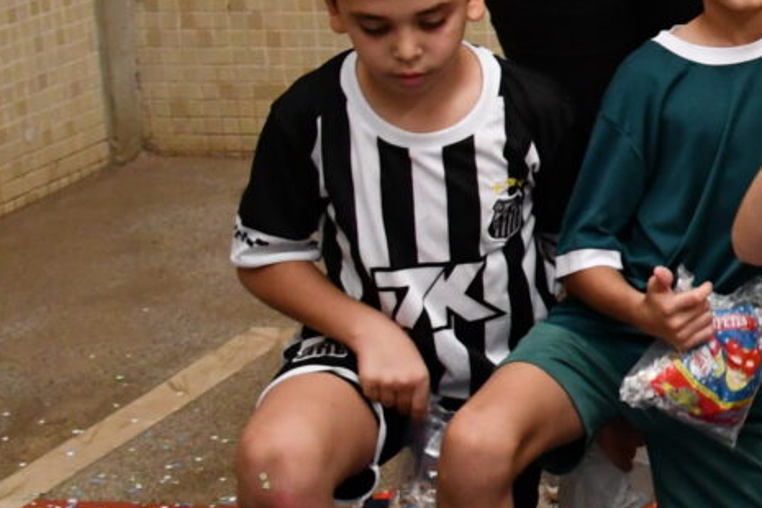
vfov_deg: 10.9
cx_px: 1449
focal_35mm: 124
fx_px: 2624
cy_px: -49
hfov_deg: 14.2
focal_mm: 20
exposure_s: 1/125
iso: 1800
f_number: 3.5
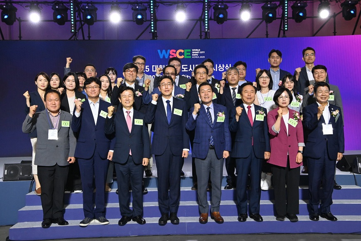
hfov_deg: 42.8
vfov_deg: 29.2
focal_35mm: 46
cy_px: 120
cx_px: 180
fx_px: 461
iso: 5000
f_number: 13
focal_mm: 46
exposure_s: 1/250
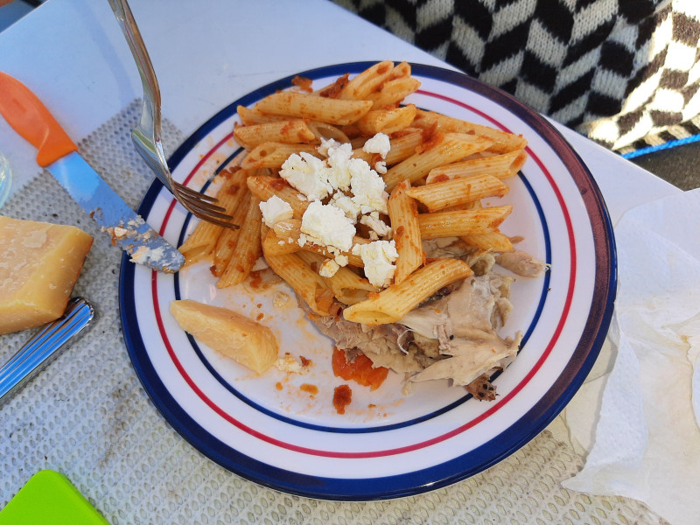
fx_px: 526
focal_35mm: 26
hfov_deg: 67.3
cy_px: 262
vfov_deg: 53.1
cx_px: 350
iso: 40
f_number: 1.7
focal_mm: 3.92
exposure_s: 1/892
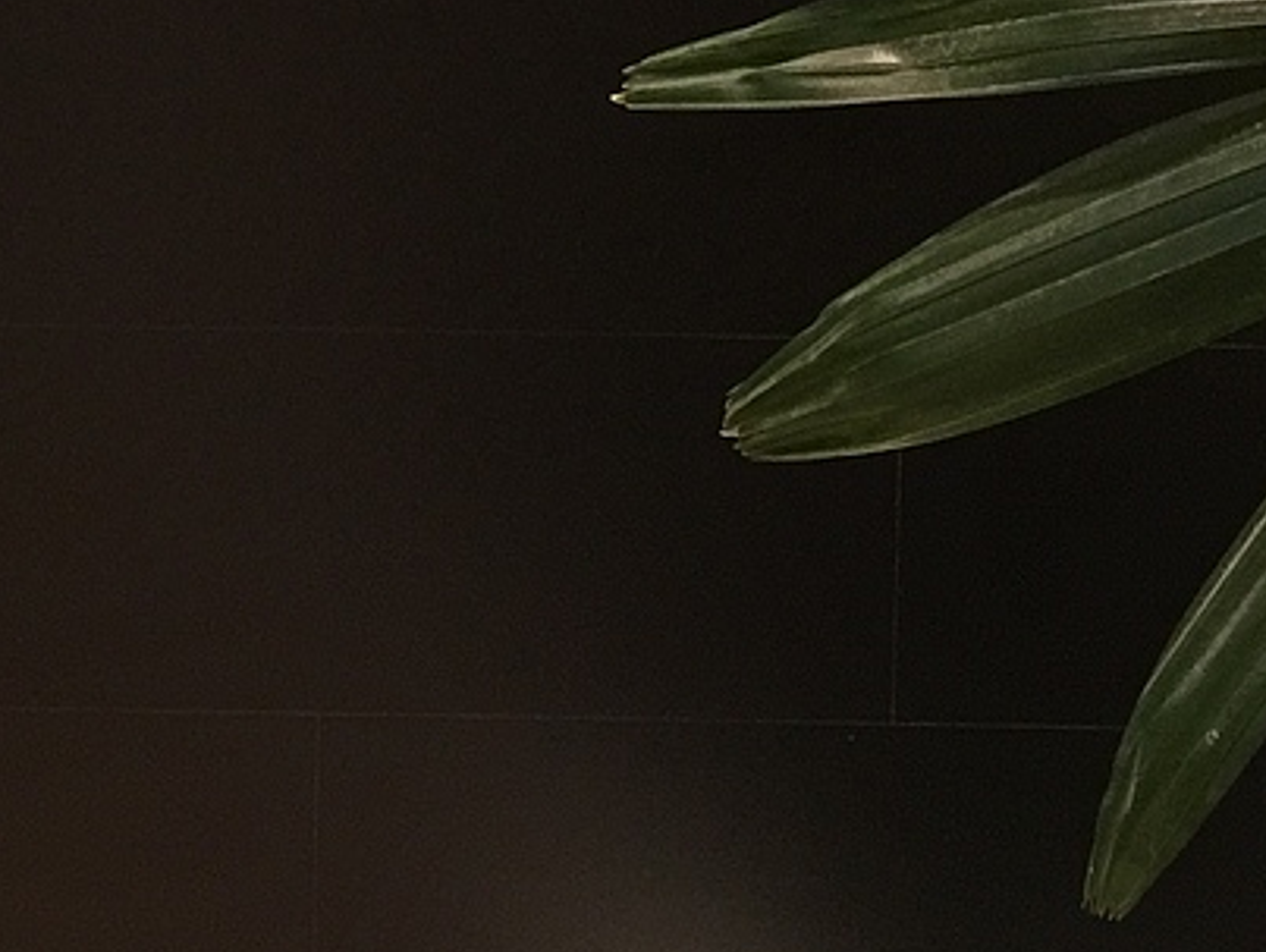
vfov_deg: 15.1
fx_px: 3368
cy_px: -415
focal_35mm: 92
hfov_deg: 20.0
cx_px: -264
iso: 125
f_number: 2.2
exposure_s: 1/8
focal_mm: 4.15
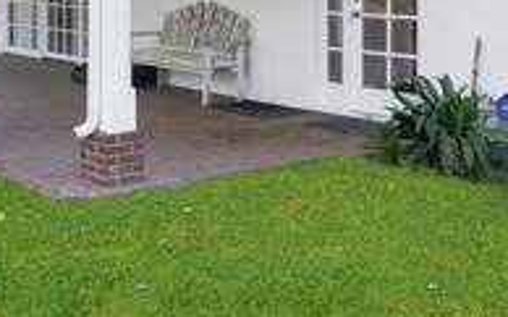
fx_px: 775
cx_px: 175
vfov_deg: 18.9
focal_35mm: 56
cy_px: -220
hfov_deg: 36.0
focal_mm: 8
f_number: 11
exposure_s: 1/40
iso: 320
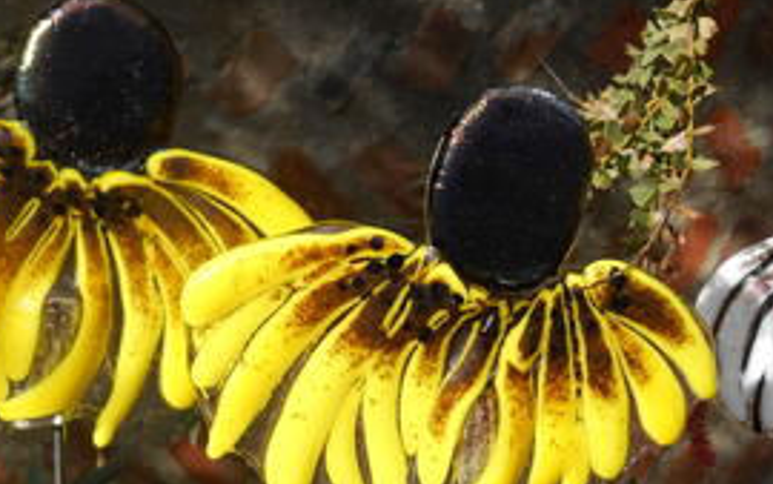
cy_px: 378
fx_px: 969
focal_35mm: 46
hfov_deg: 43.2
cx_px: 467
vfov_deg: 27.5
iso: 80
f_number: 3.4
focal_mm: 4.7
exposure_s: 1/400
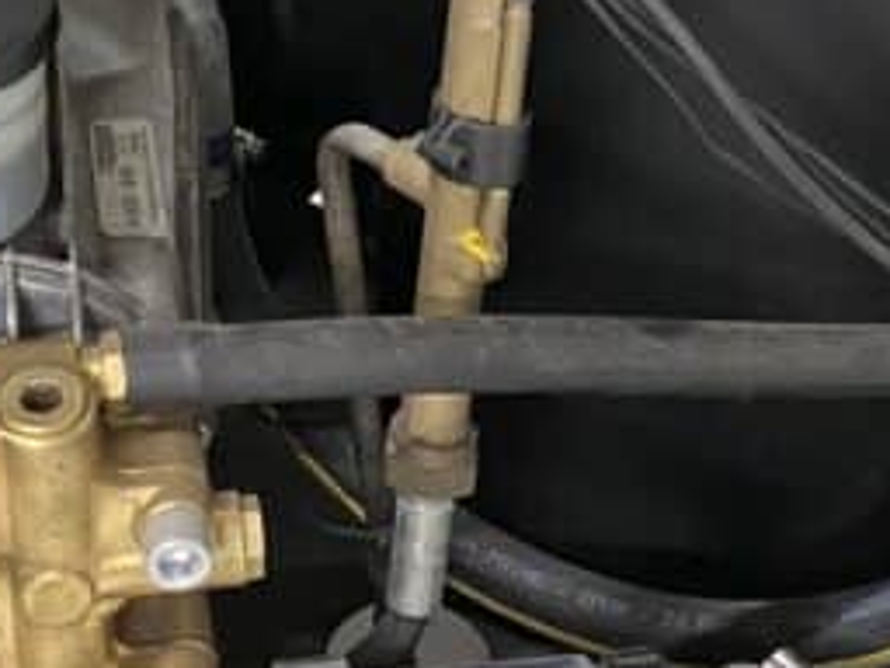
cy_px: -181
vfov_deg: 13.7
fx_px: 2674
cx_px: 285
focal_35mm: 104
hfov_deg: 18.8
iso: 400
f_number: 1.8
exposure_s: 1/33
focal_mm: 4.25
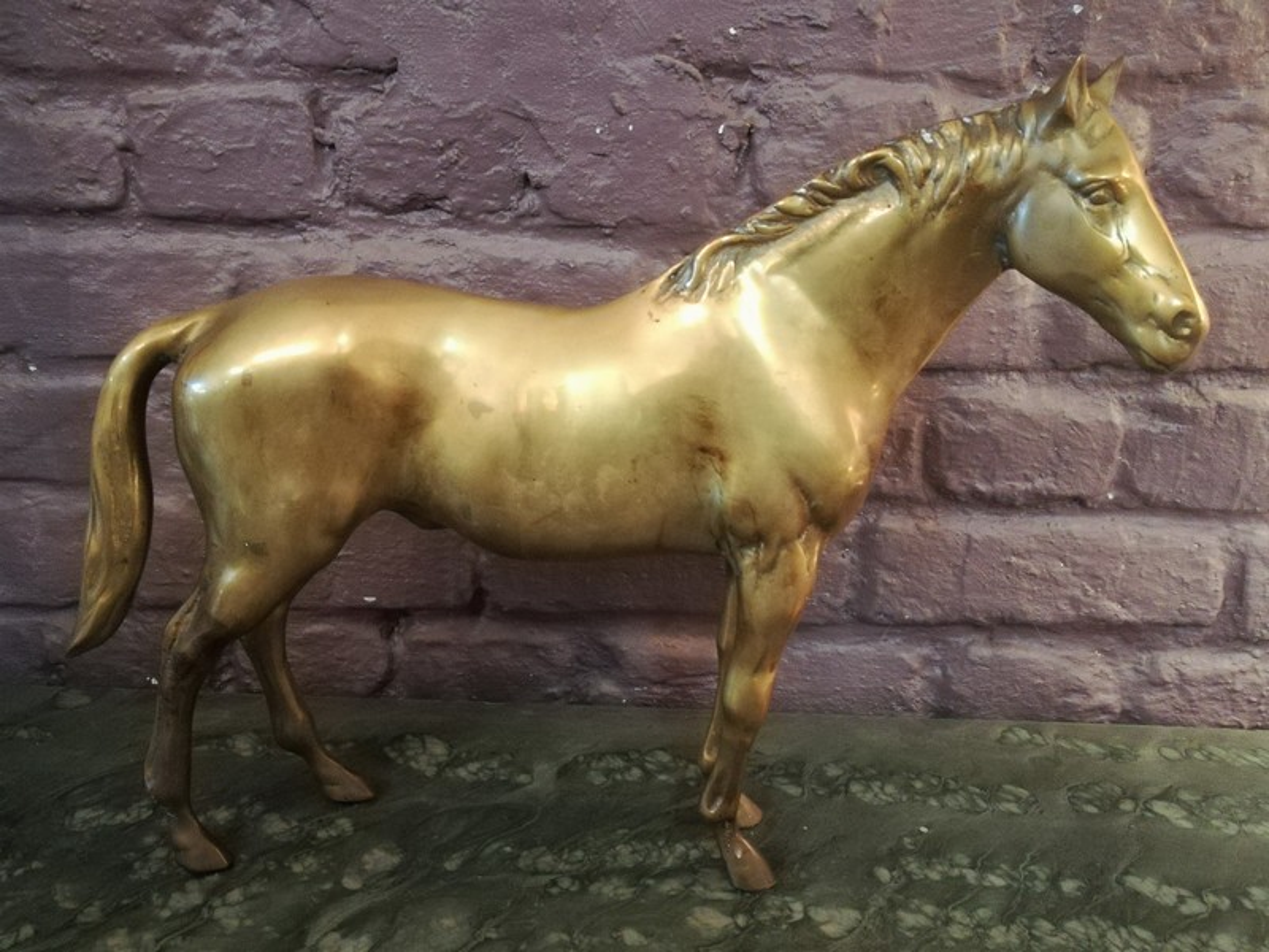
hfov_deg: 67.3
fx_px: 953
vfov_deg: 53.1
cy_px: 476
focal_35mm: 26
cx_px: 634
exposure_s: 1/14.3
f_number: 2.2
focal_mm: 3.83
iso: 1000
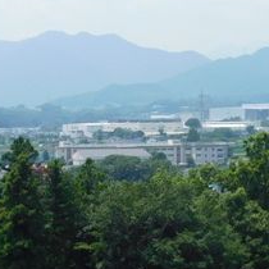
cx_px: 106
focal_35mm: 121
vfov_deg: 14.4
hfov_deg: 14.4
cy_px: 106
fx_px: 1064
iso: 125
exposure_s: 1/1250
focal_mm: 6.3
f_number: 3.5
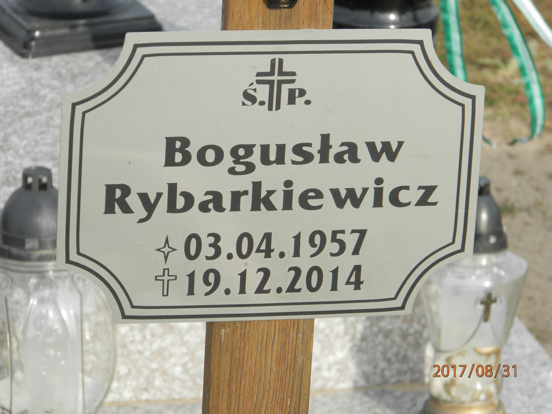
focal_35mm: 225
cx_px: 275
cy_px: 207
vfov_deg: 6.6
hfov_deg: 8.8
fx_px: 3588
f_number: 5.4
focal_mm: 40
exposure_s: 1/160
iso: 80
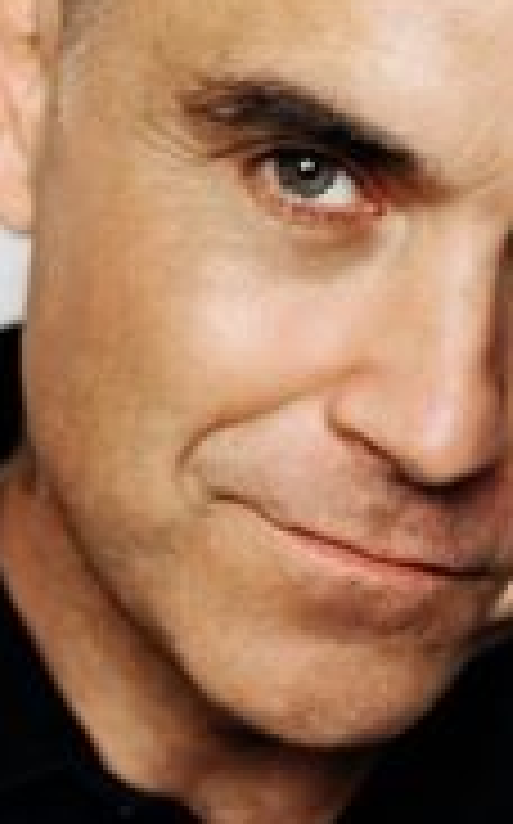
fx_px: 3363
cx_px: -9
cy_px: 518
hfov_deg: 8.7
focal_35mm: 150
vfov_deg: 13.9
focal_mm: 35
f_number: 2.2
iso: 125
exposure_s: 1/160
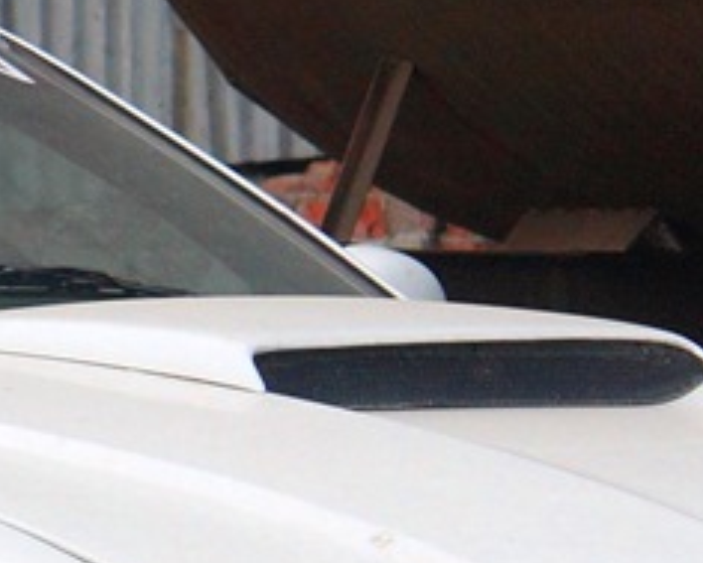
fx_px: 6515
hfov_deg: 6.1
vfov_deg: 4.9
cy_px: 566
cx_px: -83
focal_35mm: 313
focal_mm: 35
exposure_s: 1/160
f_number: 4
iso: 500
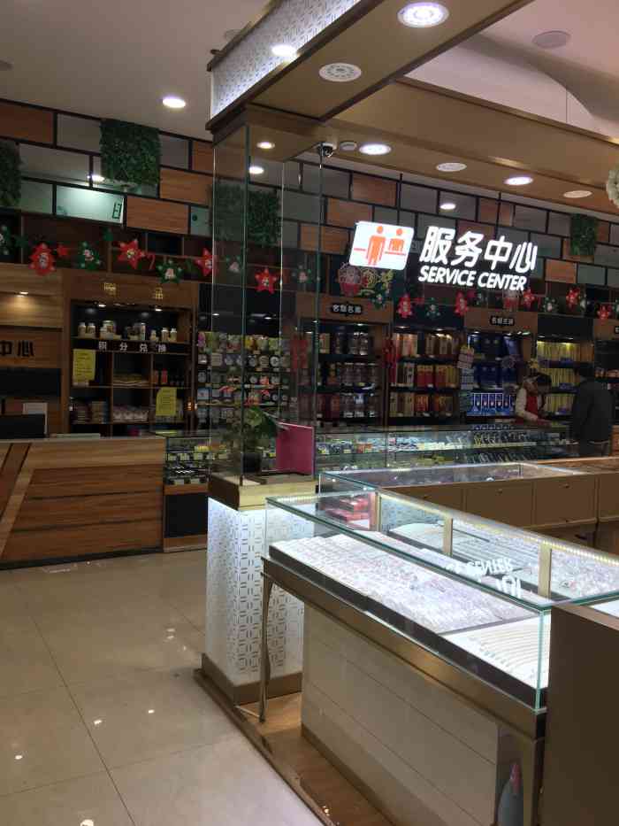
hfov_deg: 48.2
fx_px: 691
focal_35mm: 29
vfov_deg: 61.7
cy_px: 413
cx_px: 310
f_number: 2.2
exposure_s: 1/100
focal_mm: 4.15
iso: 32
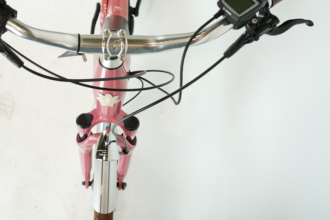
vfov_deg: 33.2
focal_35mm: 40
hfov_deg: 47.7
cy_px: 79
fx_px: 367
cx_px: 113
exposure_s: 1/200
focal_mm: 29
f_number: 5.6
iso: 1600
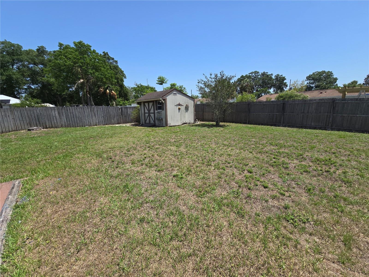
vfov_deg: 89.9
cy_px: 138
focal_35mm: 13
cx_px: 184
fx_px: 139
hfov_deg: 106.2
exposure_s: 1/2169
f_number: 2.2
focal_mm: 2.2
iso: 50
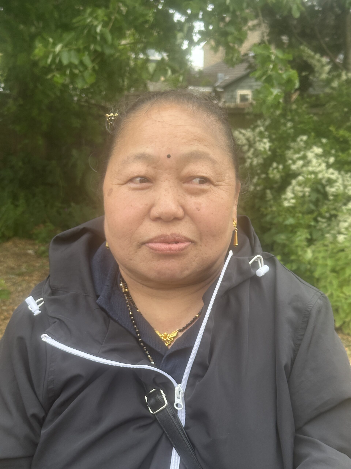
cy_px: 234
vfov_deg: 39.7
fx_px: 649
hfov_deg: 30.3
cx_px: 176
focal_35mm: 48
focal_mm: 6.86
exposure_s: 1/830
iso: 64
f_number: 1.78
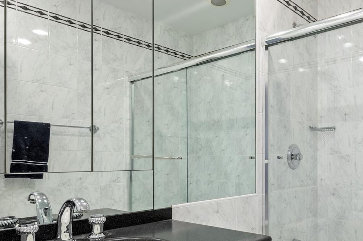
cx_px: 249
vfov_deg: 41.4
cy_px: 170
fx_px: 312
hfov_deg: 58.6
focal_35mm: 31
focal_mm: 15
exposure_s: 1/15
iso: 500
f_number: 8
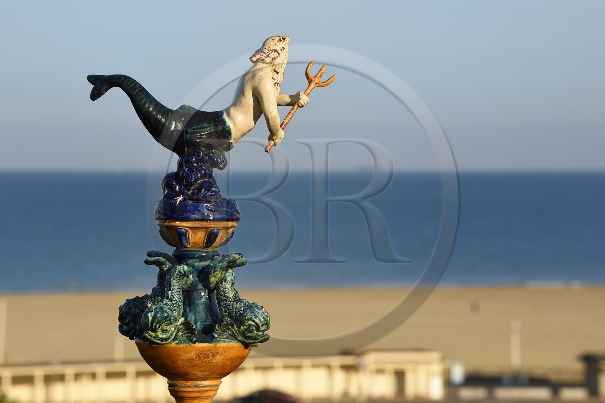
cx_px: 302
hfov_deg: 10.3
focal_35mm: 200
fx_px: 3359
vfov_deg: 6.9
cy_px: 202
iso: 200
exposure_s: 1/320
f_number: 9
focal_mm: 200
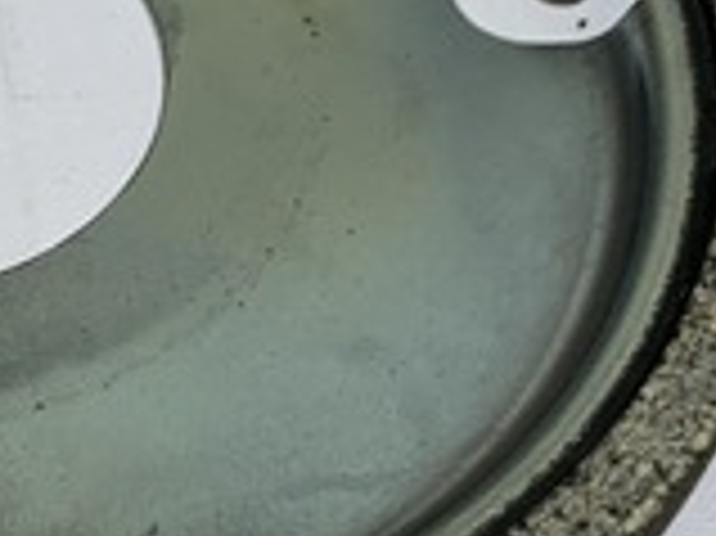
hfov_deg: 15.1
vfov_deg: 11.8
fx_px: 2584
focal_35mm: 125
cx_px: -180
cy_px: 191
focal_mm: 4.25
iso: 32
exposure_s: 1/121
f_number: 1.8
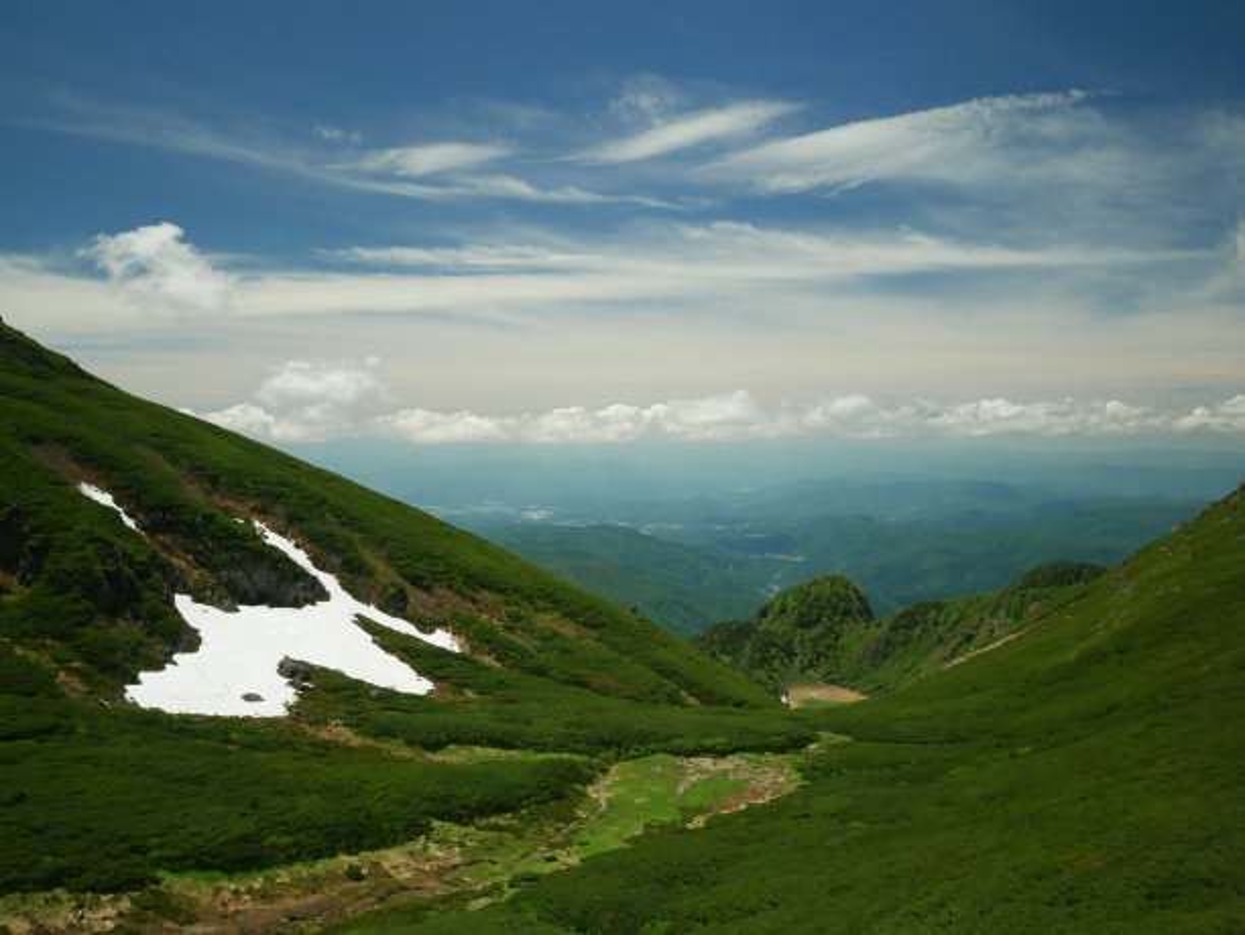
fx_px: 1152
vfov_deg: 44.2
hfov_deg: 56.8
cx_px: 622
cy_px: 468
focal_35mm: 32
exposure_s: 1/500
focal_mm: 16
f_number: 4
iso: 640
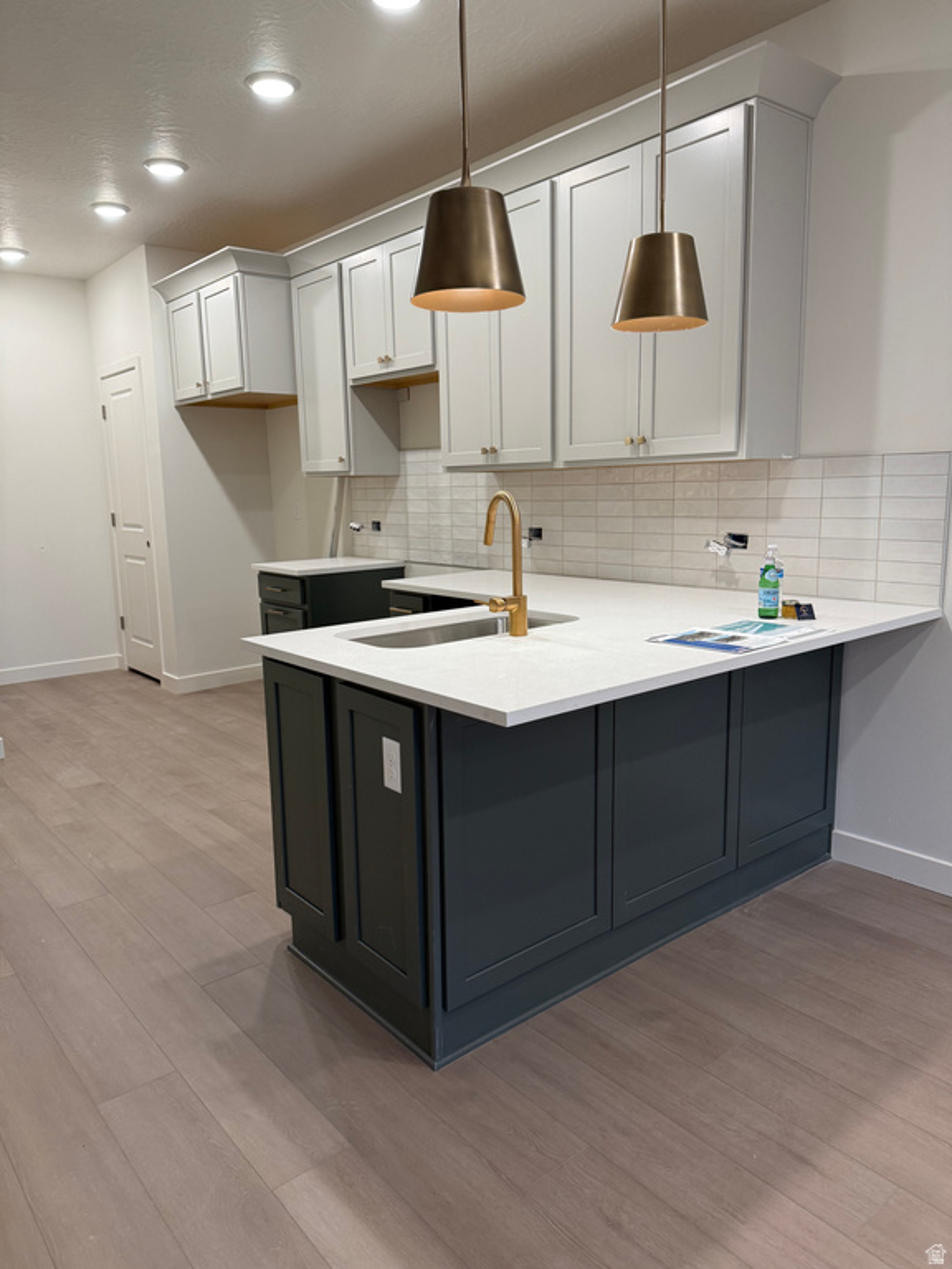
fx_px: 880
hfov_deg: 56.8
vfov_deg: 71.6
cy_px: 634
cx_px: 476
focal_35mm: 24
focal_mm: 6.76
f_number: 1.78
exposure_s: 1/120
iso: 160
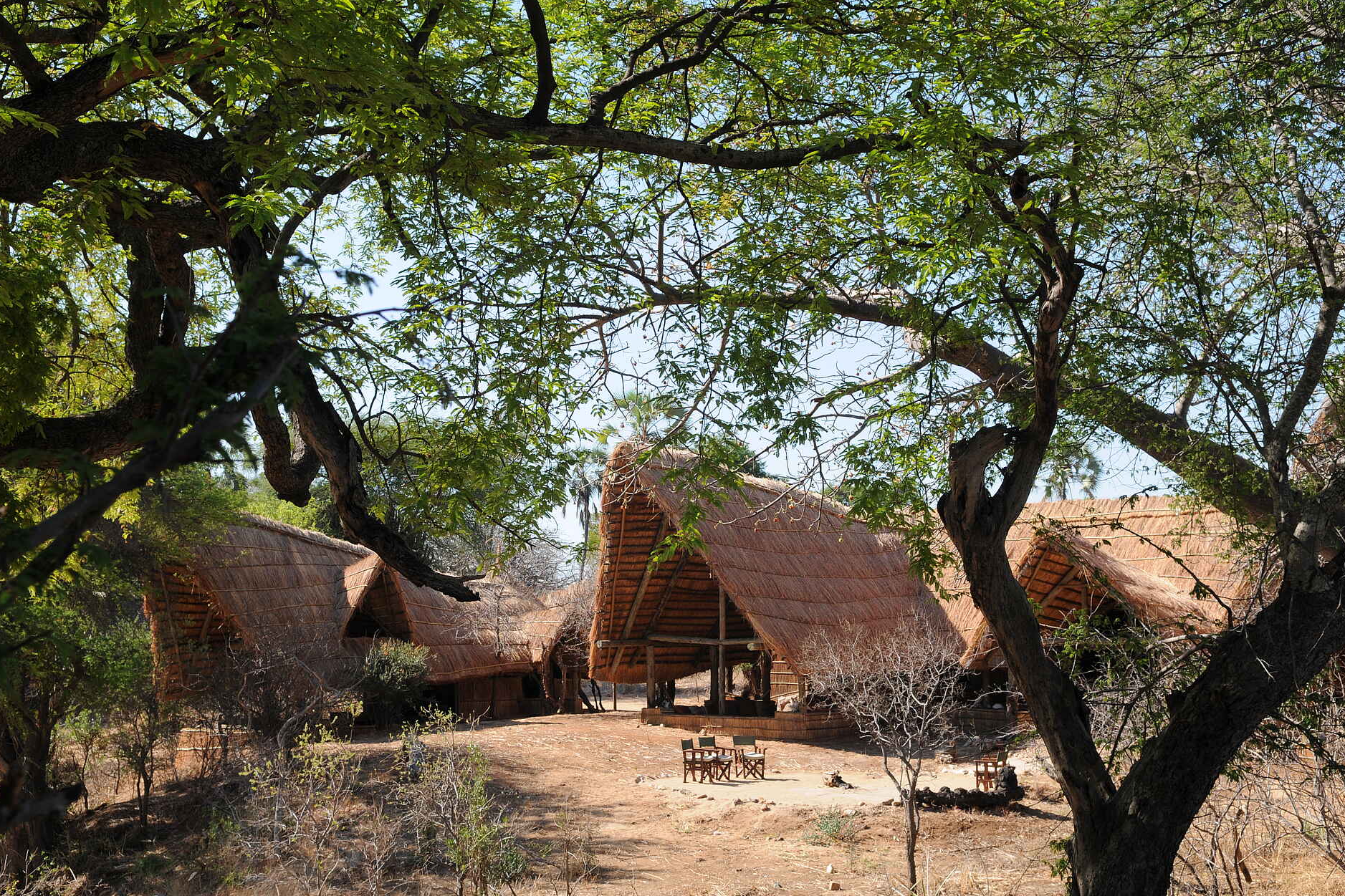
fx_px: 1775
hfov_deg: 41.5
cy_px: 453
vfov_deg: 28.3
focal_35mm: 48
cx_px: 671
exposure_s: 1/250
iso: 200
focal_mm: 31
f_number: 7.1
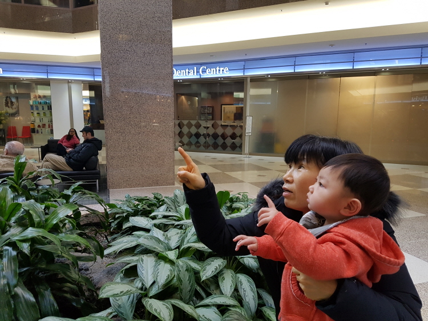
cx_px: 214
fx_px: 321
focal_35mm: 26
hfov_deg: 67.3
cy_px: 160
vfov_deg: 53.0
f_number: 1.7
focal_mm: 4.2
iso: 125
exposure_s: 1/60
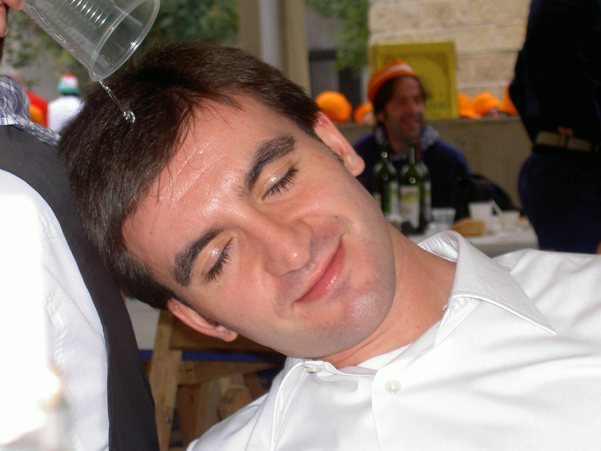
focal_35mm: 100
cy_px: 226
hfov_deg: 19.6
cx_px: 300
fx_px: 1736
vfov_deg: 14.8
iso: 100
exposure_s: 1/84
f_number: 4.5
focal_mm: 20.6
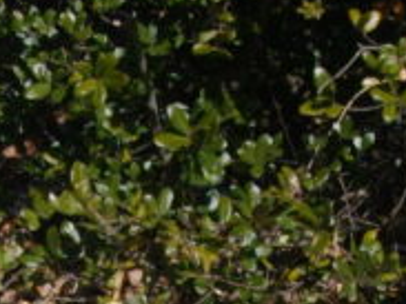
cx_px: -151
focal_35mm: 207
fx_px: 2426
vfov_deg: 7.1
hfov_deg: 9.4
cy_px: 411
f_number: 5.6
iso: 100
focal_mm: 6.2
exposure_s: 1/500
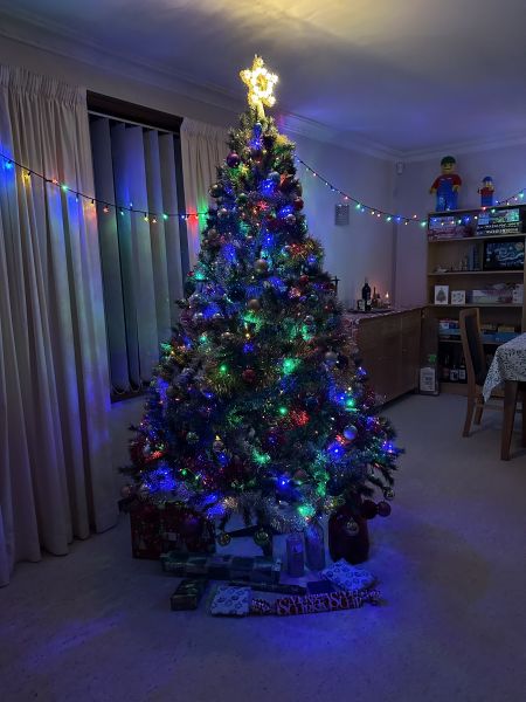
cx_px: 263
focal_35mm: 24
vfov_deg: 71.6
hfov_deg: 56.8
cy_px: 351
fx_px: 486
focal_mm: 6.86
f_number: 1.78
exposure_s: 1/25
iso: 1250
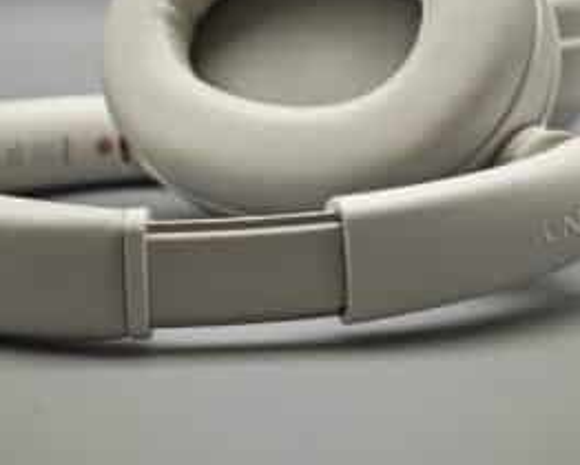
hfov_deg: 17.6
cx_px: 288
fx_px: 1872
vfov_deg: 14.1
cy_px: 189
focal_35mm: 109
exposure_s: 1/169
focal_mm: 12.28
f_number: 1.8
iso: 50
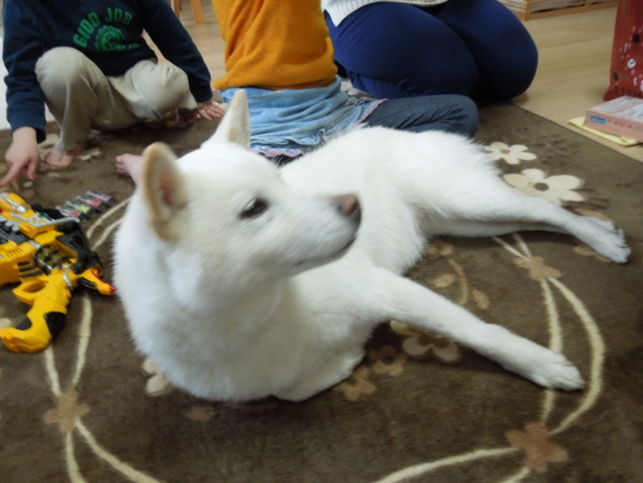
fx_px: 464
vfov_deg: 54.9
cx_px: 322
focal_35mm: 25
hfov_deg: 69.4
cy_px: 242
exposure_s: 1/30
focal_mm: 4.5
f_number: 3.3
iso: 500
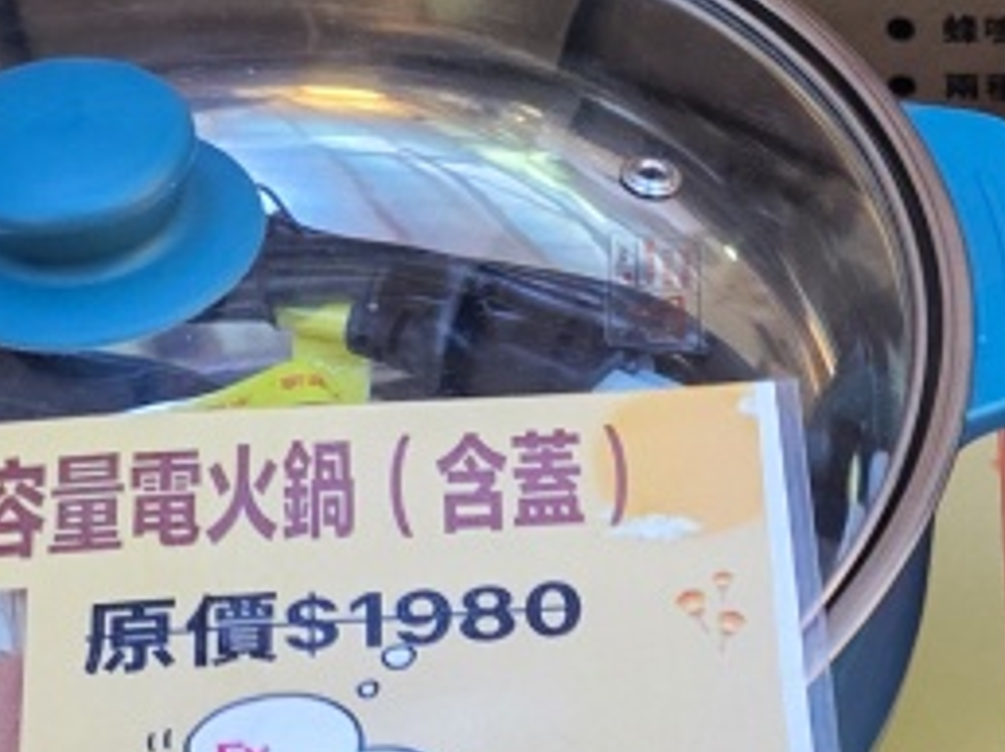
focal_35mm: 107
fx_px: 3104
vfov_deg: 13.7
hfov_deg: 17.4
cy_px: 686
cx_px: 1278
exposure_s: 1/30.2
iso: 320
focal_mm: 6.3
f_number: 1.7
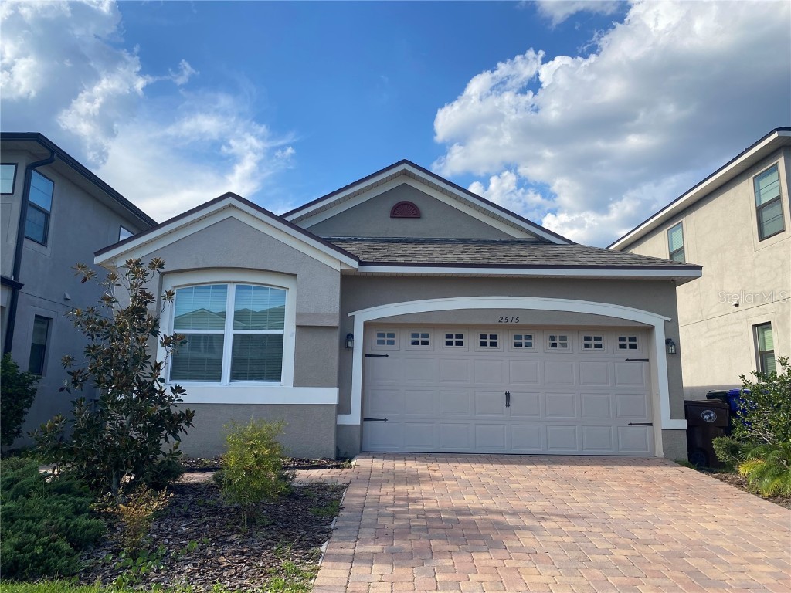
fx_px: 594
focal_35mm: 26
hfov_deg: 67.3
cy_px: 296
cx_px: 396
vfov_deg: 53.1
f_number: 1.8
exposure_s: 1/1866
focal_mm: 4.25
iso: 32
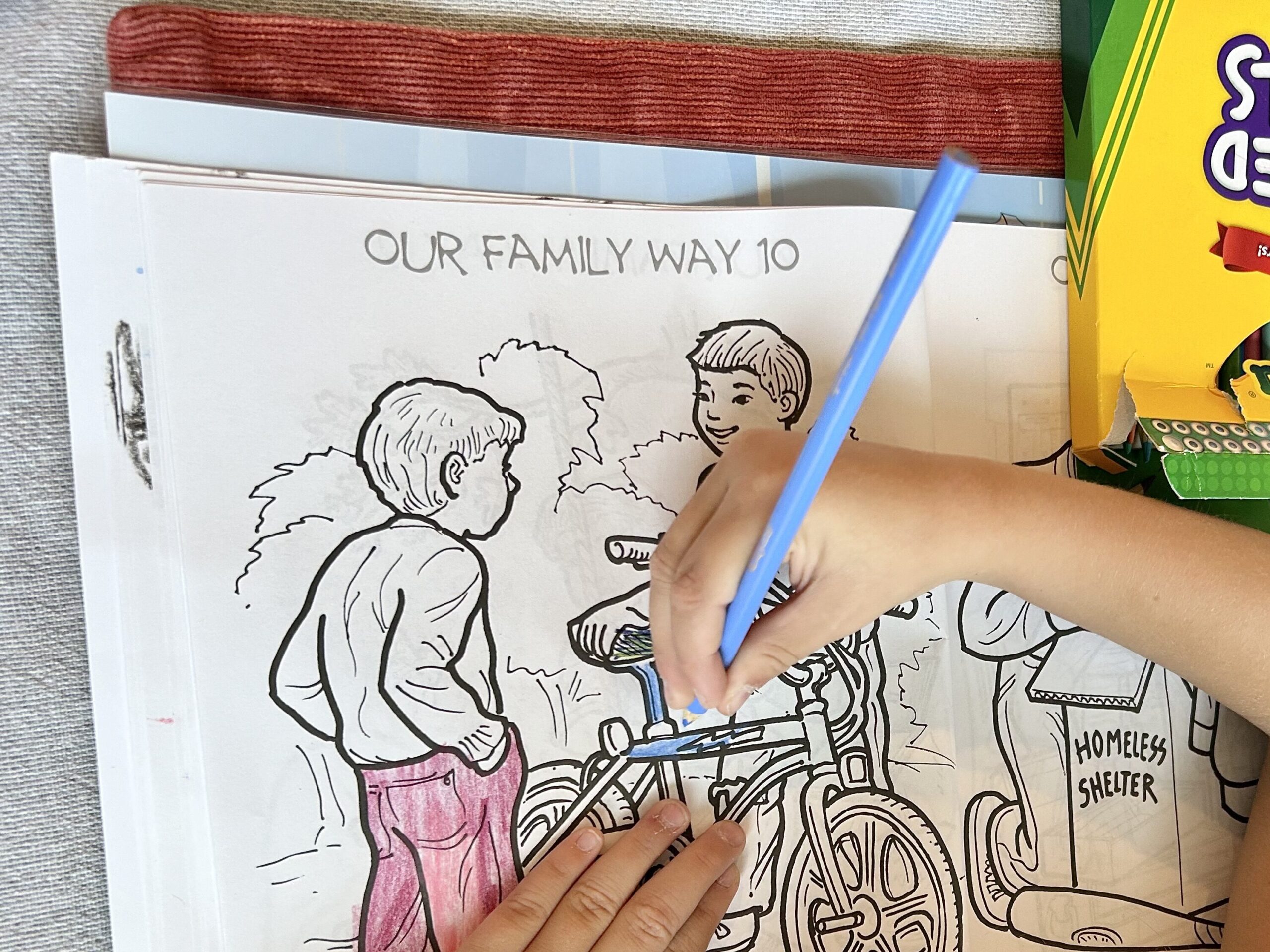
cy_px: 476
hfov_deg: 67.3
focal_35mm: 26
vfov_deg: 53.1
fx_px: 954
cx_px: 635
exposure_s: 1/60
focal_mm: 5.7
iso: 100
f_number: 1.5
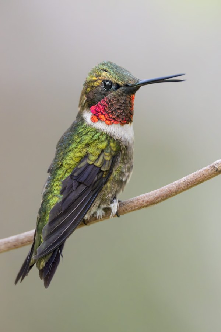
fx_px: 5525
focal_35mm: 600
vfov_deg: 3.4
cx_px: 110
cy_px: 166
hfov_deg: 2.3
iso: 4000
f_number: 5.6
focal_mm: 600
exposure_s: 1/250
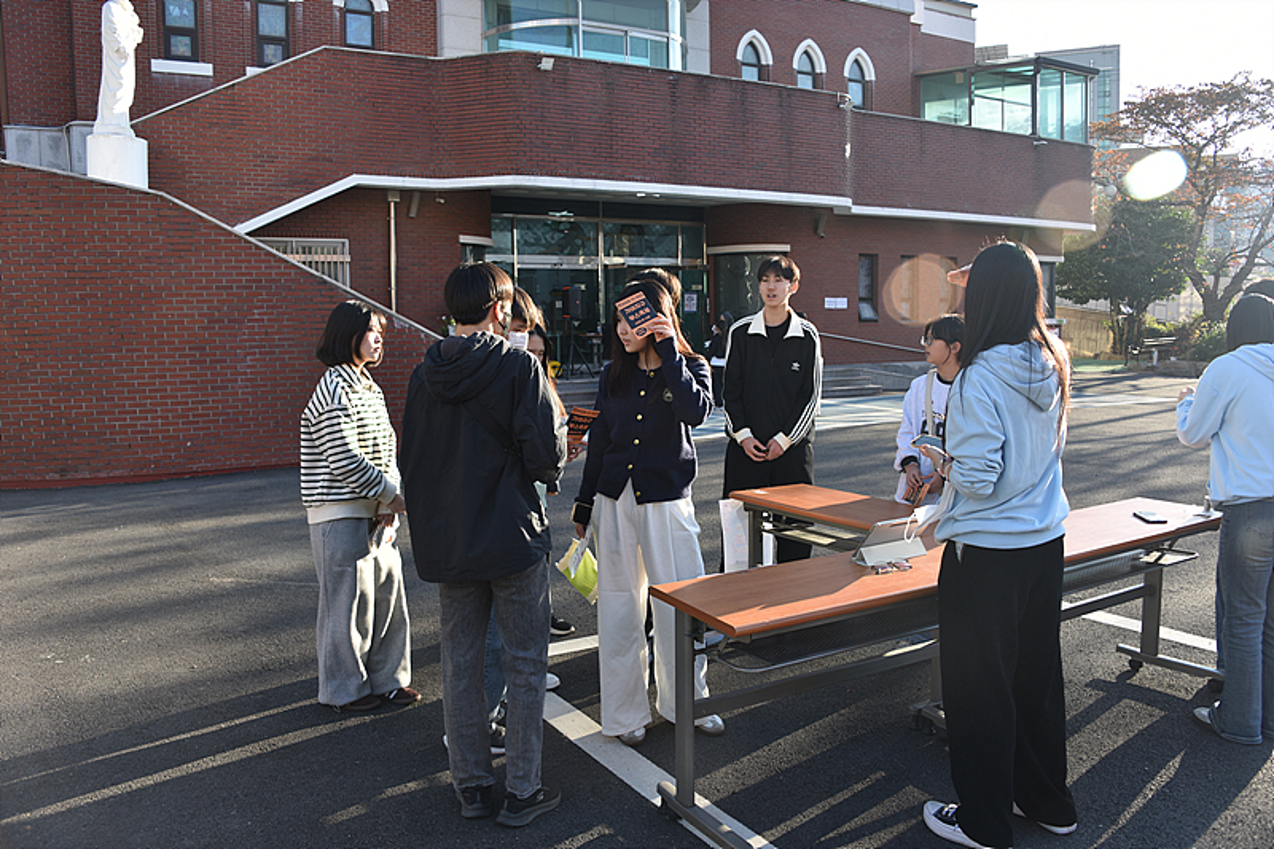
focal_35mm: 28
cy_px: 424
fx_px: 991
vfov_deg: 46.4
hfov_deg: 65.5
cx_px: 637
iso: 100
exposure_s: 1/125
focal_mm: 28
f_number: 5.6
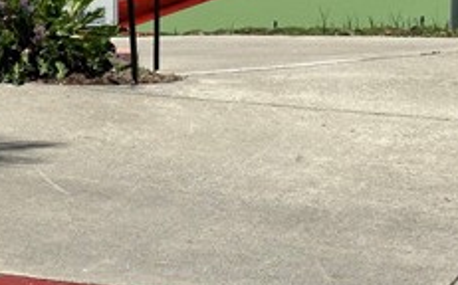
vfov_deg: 9.2
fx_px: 1759
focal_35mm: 141
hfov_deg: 14.8
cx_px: 163
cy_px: -48
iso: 64
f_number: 1.78
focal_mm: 6.86
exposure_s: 1/5882
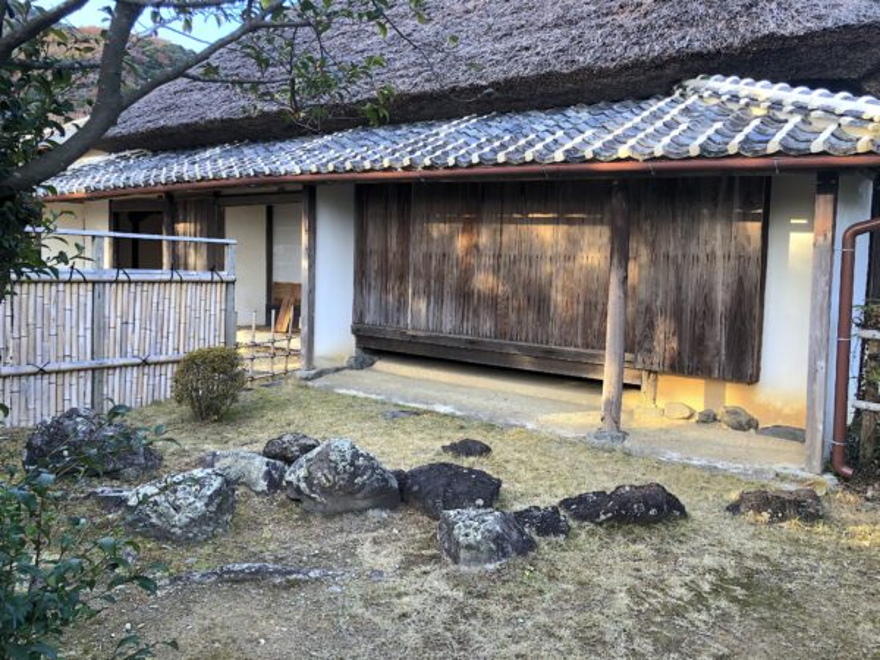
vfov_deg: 49.7
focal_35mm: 28
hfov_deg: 63.4
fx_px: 712
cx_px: 440
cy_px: 330
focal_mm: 4
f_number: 1.8
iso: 32
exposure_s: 1/120
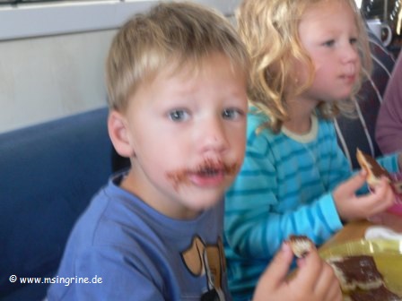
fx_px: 592
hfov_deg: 37.5
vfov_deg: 28.6
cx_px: 201
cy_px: 150
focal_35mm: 51
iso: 200
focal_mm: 10.7
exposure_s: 1/5
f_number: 3.2
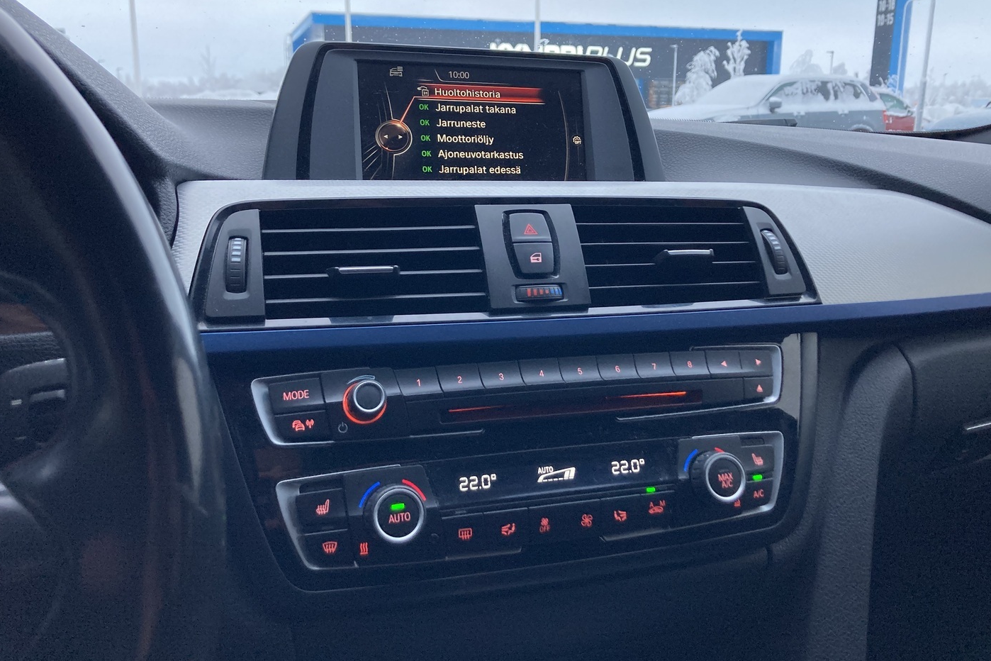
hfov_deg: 61.9
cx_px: 502
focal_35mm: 30
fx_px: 826
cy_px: 289
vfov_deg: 43.5
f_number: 1.8
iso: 100
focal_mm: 3.99
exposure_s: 1/60
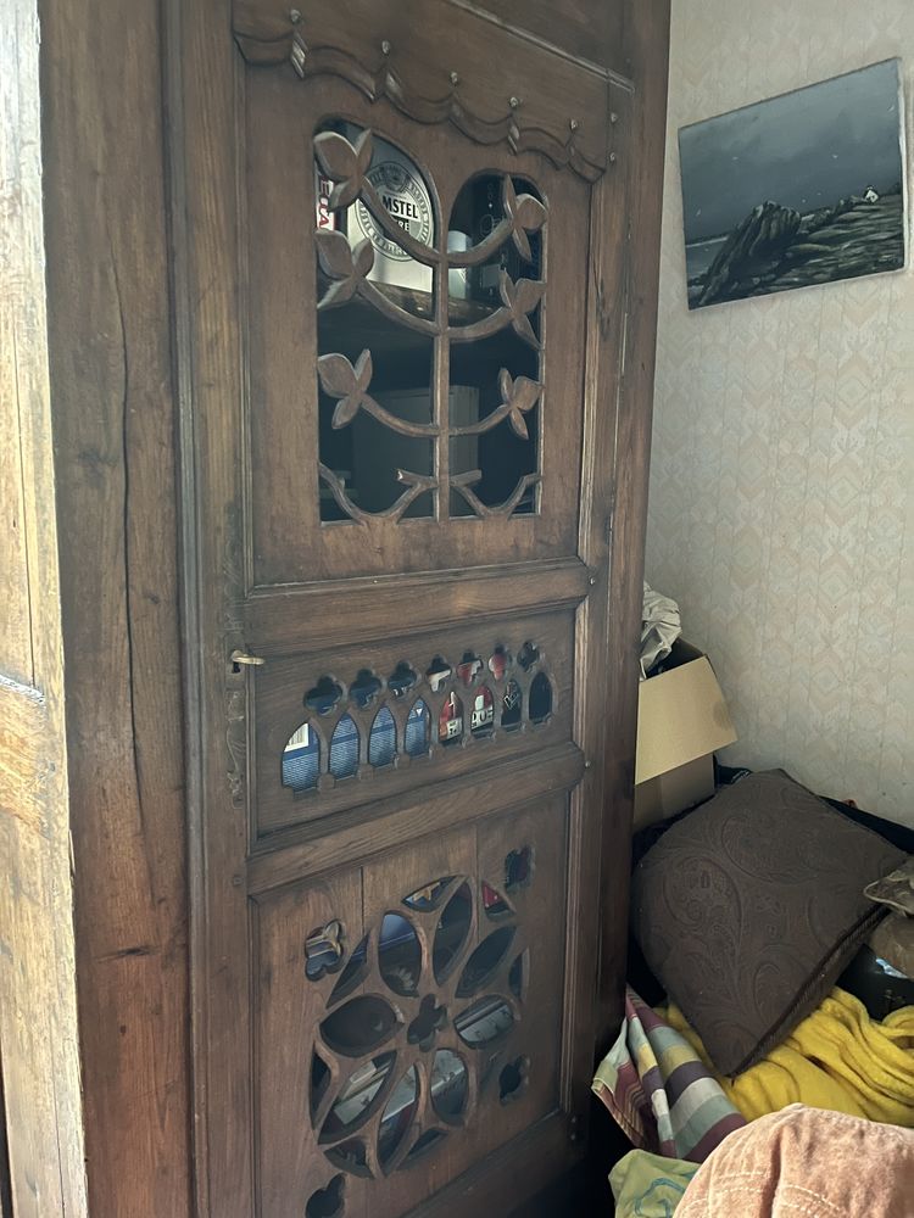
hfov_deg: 53.1
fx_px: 915
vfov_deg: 67.3
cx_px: 457
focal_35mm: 26
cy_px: 609
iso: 640
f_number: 1.6
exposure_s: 1/14
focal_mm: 5.1
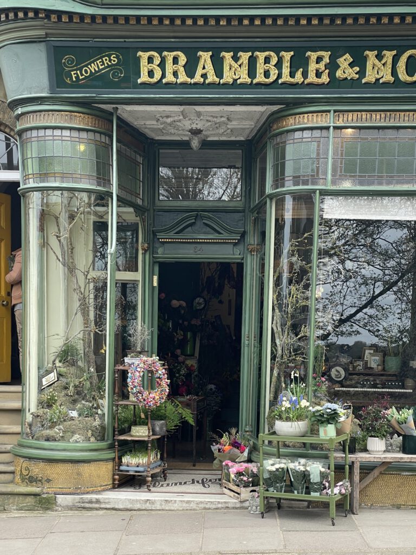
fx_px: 833
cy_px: 278
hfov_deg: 28.0
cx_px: 208
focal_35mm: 52
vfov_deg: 36.8
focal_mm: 6
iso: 25
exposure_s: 1/207
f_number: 2
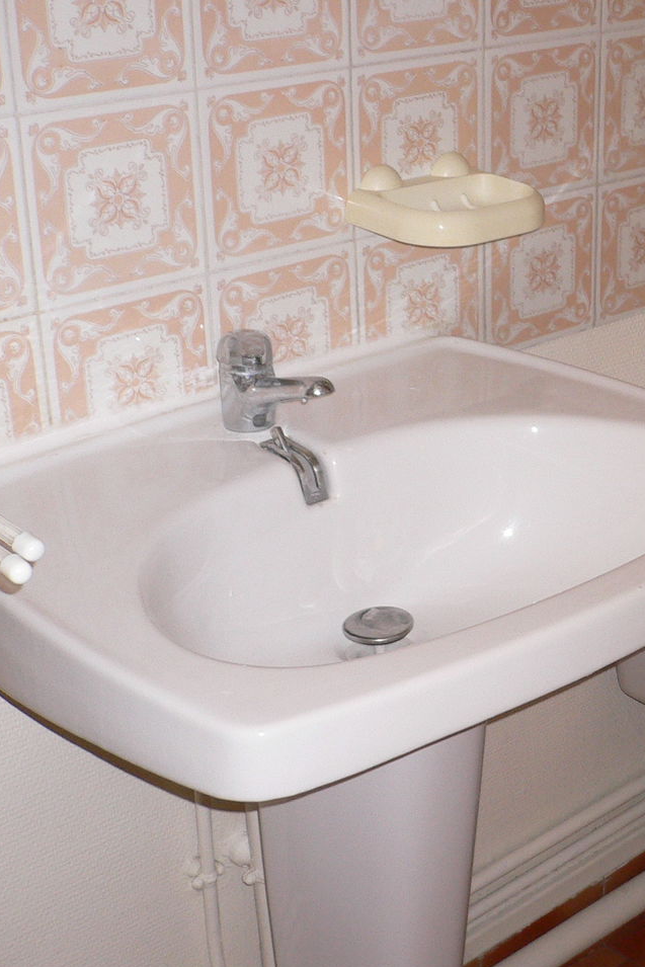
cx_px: 734
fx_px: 1639
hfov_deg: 21.0
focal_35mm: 61
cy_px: 470
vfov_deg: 32.9
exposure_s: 1/60
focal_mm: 5.8
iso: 150
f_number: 2.8
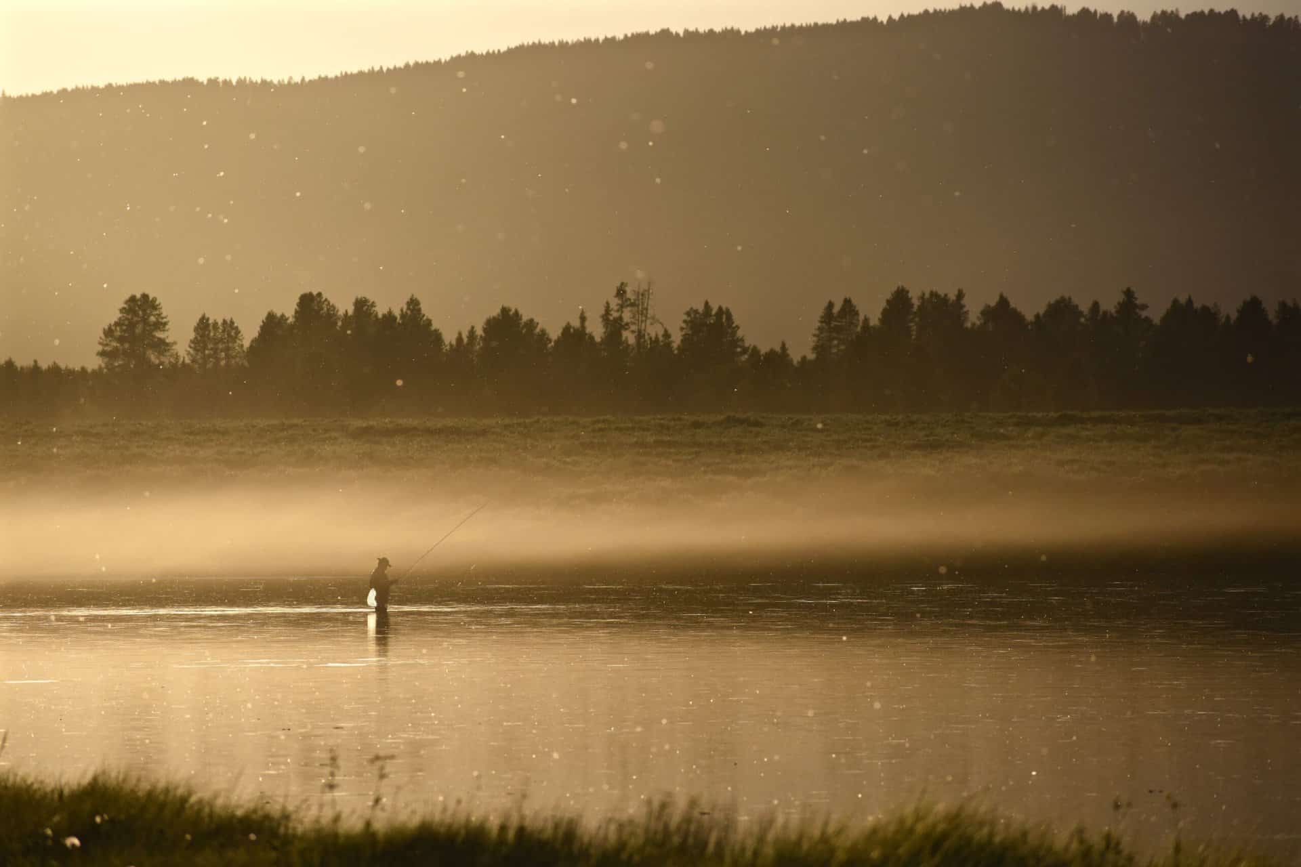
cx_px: 650
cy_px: 434
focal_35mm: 278
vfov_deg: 5.0
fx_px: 10028
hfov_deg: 7.4
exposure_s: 1/4000
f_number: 6.3
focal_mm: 185
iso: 500
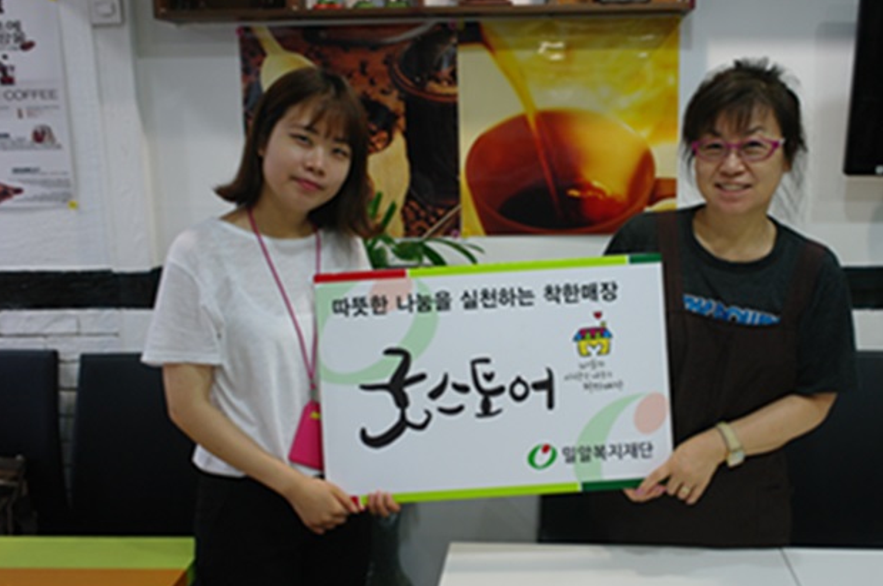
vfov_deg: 37.8
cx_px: 499
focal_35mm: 35
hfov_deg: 54.3
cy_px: 292
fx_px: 857
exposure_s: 1/40
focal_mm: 20
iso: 400
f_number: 2.8
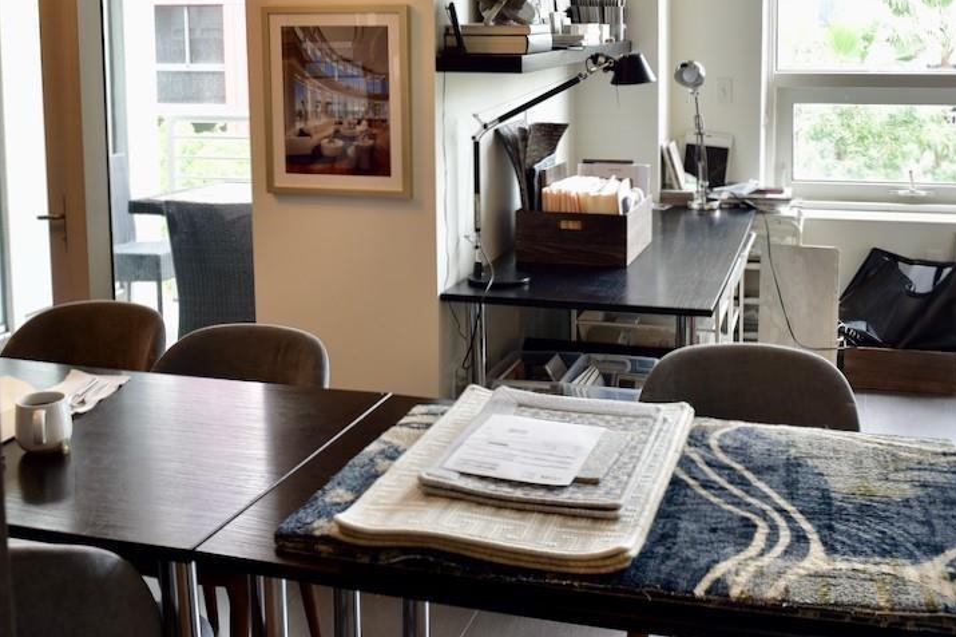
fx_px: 1141
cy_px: 118
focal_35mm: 43
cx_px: 513
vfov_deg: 30.3
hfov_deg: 45.4
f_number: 4.5
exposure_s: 1/30
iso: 500
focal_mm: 24
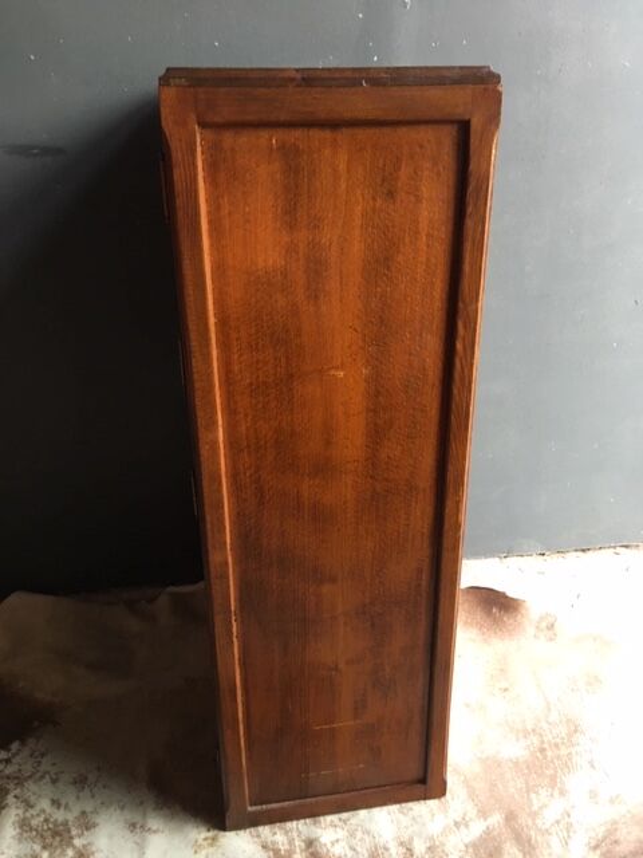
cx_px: 322
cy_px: 429
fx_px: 718
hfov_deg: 48.2
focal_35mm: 29
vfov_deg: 61.7
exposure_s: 1/33
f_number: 2.2
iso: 125
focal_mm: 4.15
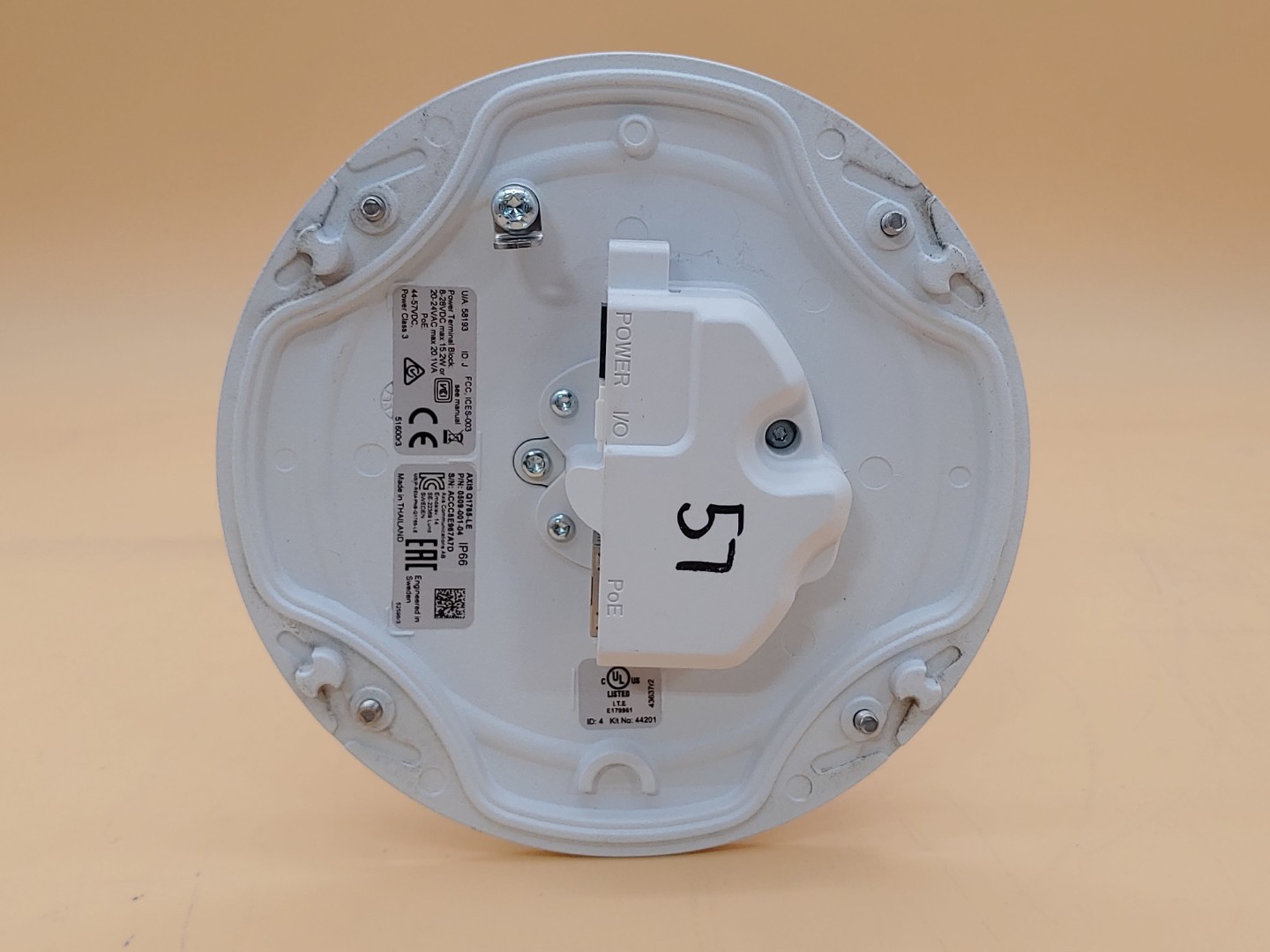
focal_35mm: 41
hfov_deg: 45.8
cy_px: 476
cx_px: 635
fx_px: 1504
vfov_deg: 35.1
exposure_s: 1/133
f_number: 1.8
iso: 50
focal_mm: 4.36
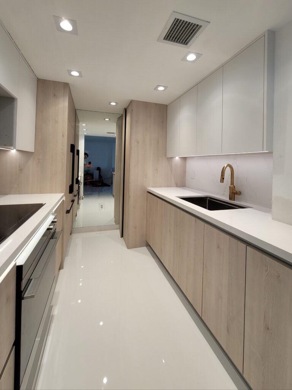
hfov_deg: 89.9
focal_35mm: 13
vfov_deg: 106.2
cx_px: 146
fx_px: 146
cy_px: 195
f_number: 2.2
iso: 64
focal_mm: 2.2
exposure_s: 1/60.2
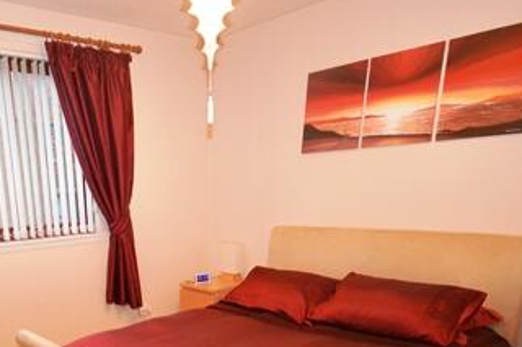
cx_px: 127
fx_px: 435
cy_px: 339
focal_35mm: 30
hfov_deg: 58.6
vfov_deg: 39.0
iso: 2800
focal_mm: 10
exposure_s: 1/60
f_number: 4
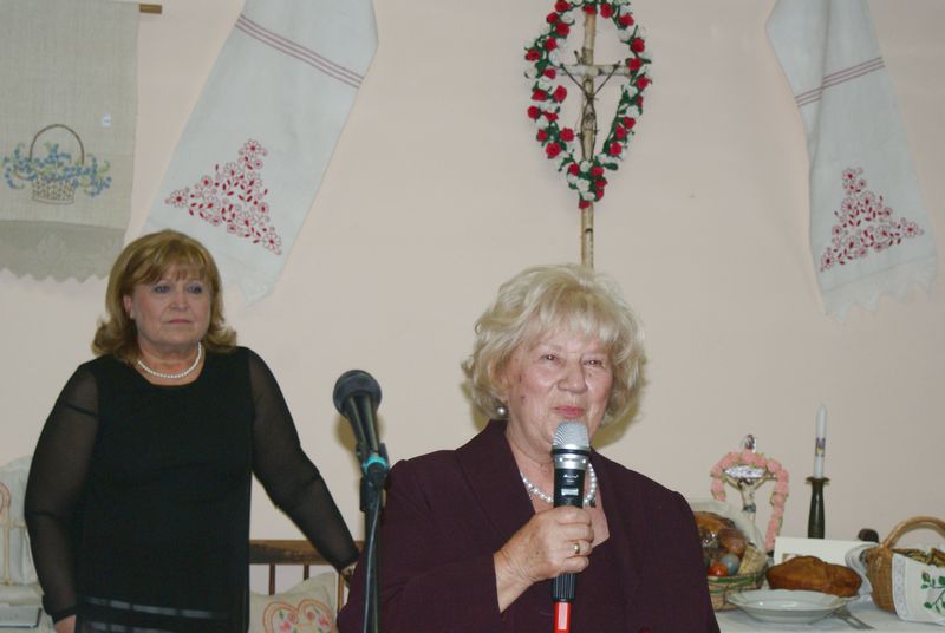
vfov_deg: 16.6
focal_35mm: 82
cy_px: 316
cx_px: 472
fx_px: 2169
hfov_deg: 24.6
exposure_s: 1/80
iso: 400
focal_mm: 55
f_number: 5.6
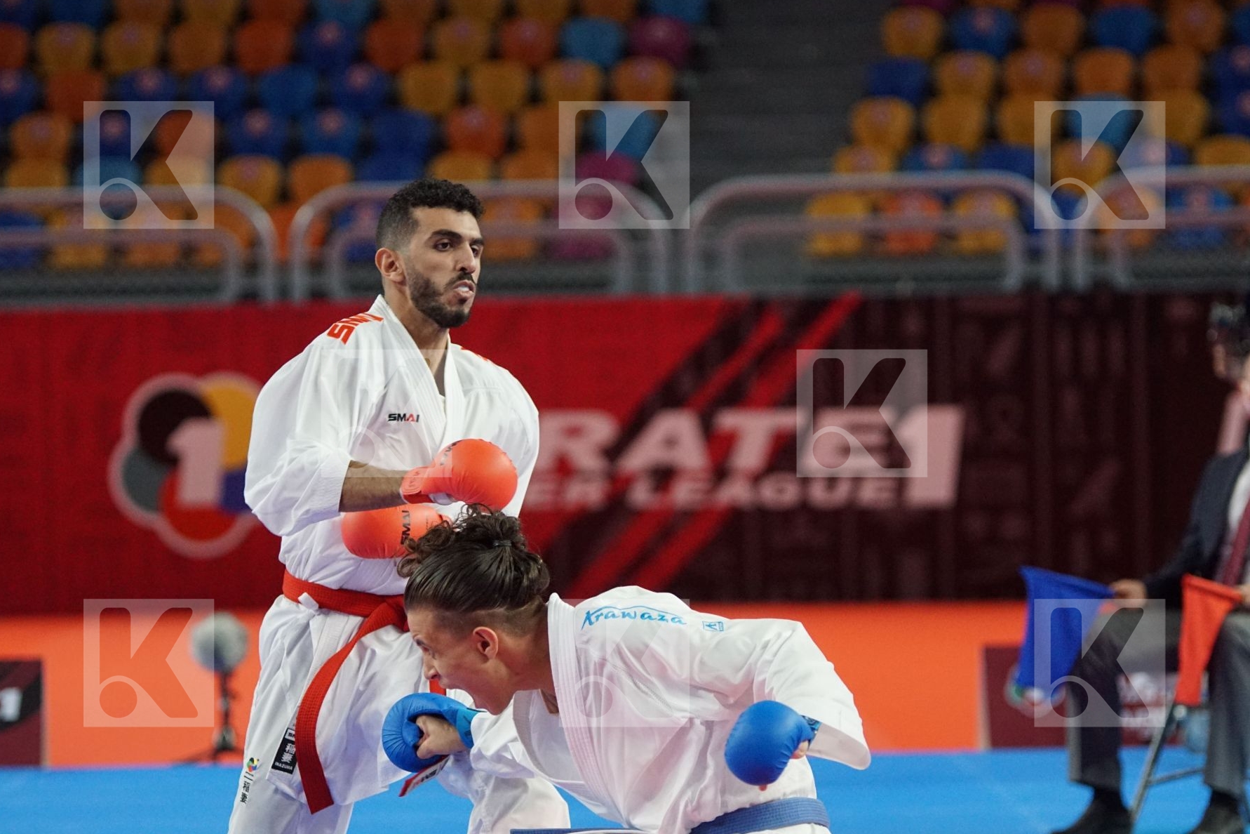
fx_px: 6840
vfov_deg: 7.0
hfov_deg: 10.4
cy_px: 413
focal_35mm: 197
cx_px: 624
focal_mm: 130
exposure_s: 1/2000
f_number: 2.8
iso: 3200
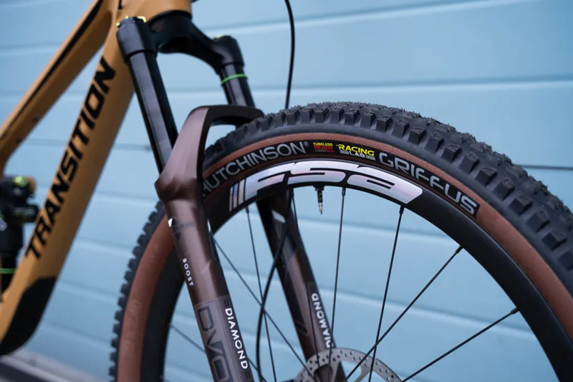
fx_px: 748
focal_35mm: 47
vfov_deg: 28.6
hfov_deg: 41.9
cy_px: 191
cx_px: 286
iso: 500
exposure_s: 1/500
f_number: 3.5
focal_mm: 47
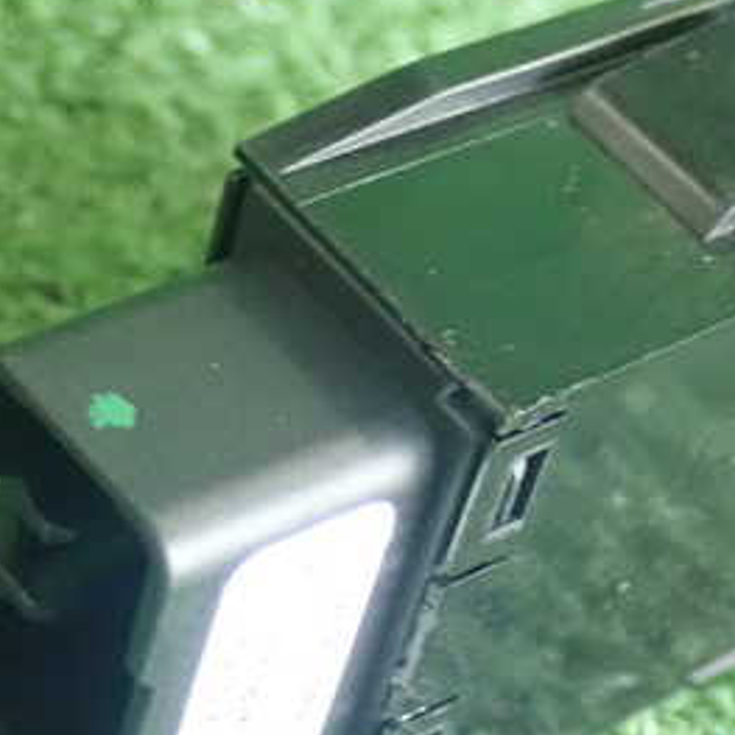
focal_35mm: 123
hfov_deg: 14.1
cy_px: 344
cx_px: 525
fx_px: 2955
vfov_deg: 14.2
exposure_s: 1/60
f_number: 3.6
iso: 1600
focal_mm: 11.01
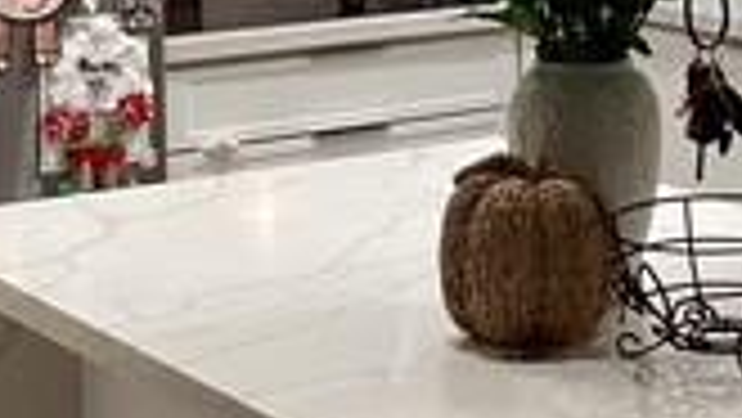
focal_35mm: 131
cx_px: 778
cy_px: -121
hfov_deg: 16.0
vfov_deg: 9.1
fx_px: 2579
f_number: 2.4
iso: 125
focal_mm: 3.3
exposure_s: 1/60
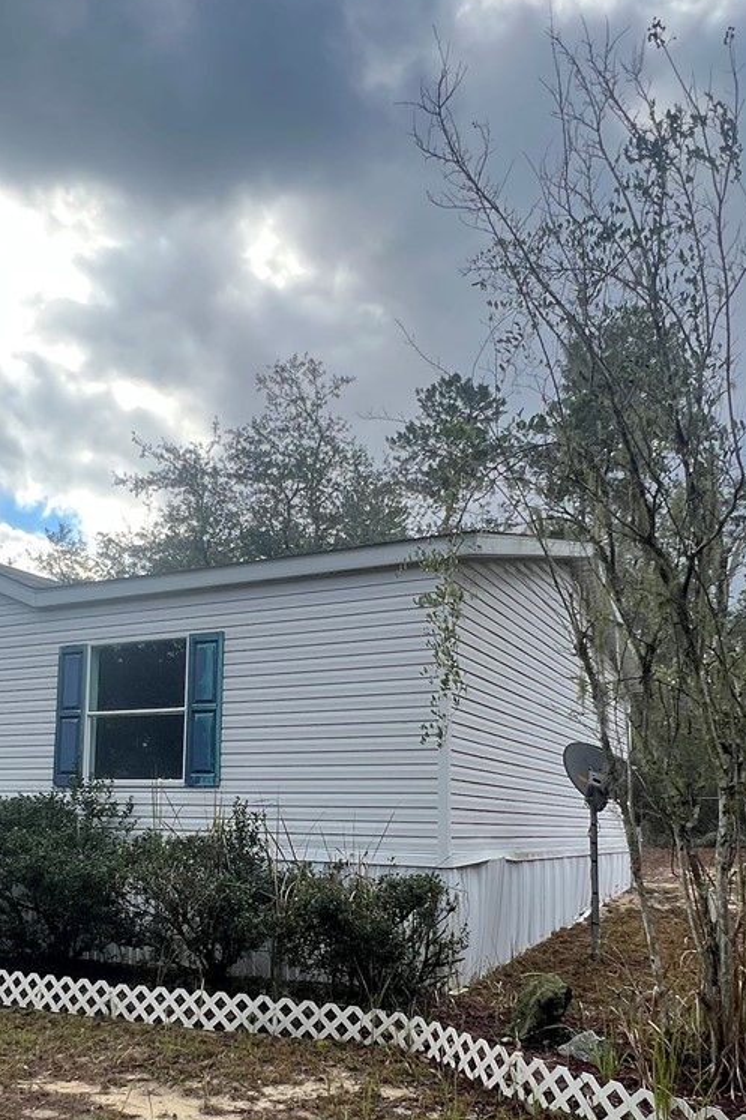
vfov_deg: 62.3
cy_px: 736
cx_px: 287
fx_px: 902
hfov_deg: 44.6
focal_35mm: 29
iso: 32
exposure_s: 1/664
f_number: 1.8
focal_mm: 1.57
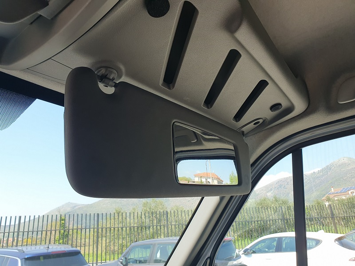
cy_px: 133
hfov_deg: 67.3
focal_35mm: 26
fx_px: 267
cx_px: 178
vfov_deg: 53.1
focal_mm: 4.32
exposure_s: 1/369
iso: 50
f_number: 2.4
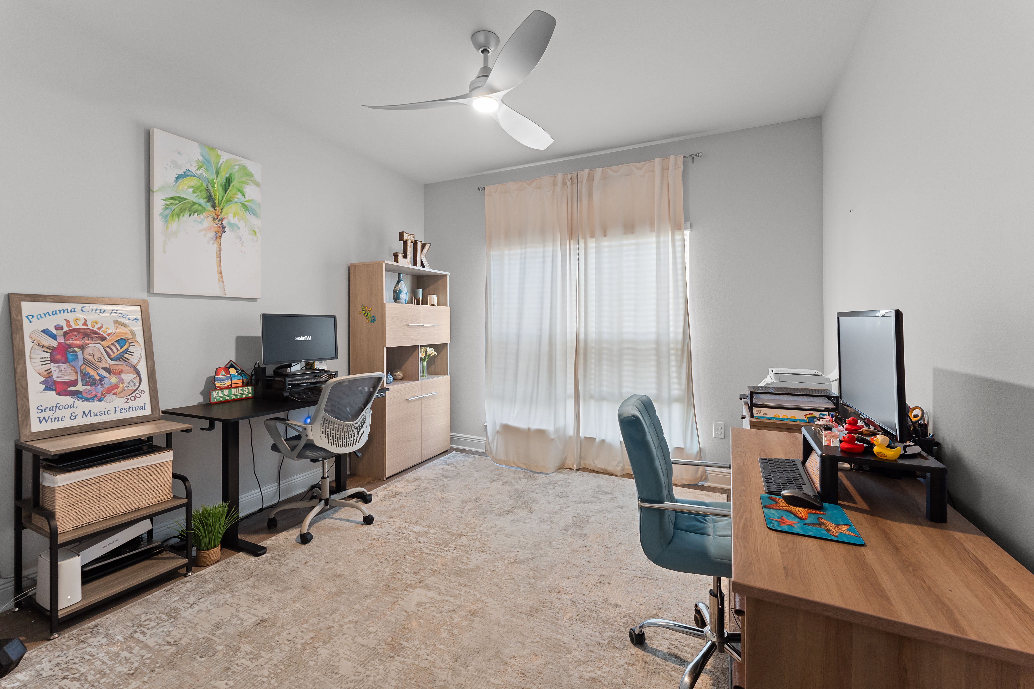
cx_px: 517
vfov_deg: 81.2
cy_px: 344
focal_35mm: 14
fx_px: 402
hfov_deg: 104.3
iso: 500
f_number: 7.1
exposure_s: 1/6
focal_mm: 14
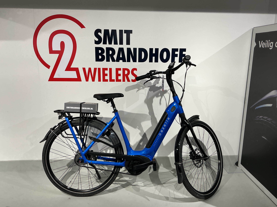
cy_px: 104
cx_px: 138
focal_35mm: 29
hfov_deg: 61.7
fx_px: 232
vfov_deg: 48.2
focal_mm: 3
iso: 32
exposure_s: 1/100
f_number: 1.8
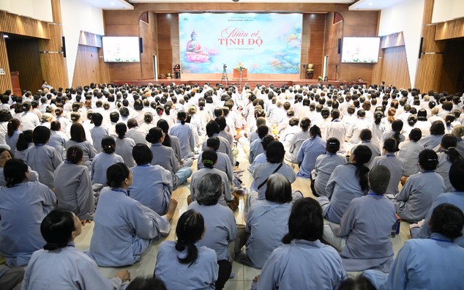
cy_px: 156
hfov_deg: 72.6
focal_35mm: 25
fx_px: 316
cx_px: 235
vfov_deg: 49.2
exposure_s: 1/125
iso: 10000
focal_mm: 24
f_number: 4
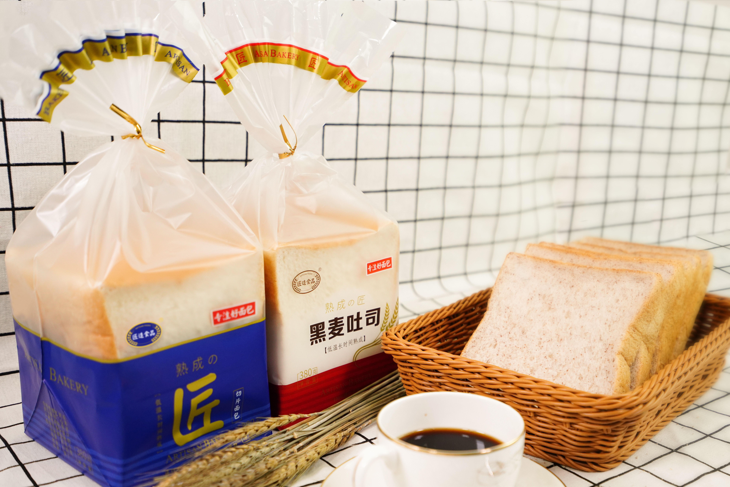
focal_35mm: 35
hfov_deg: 54.4
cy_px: 244
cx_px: 365
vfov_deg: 37.9
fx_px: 710
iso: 1250
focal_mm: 35
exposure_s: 1/320
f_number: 4
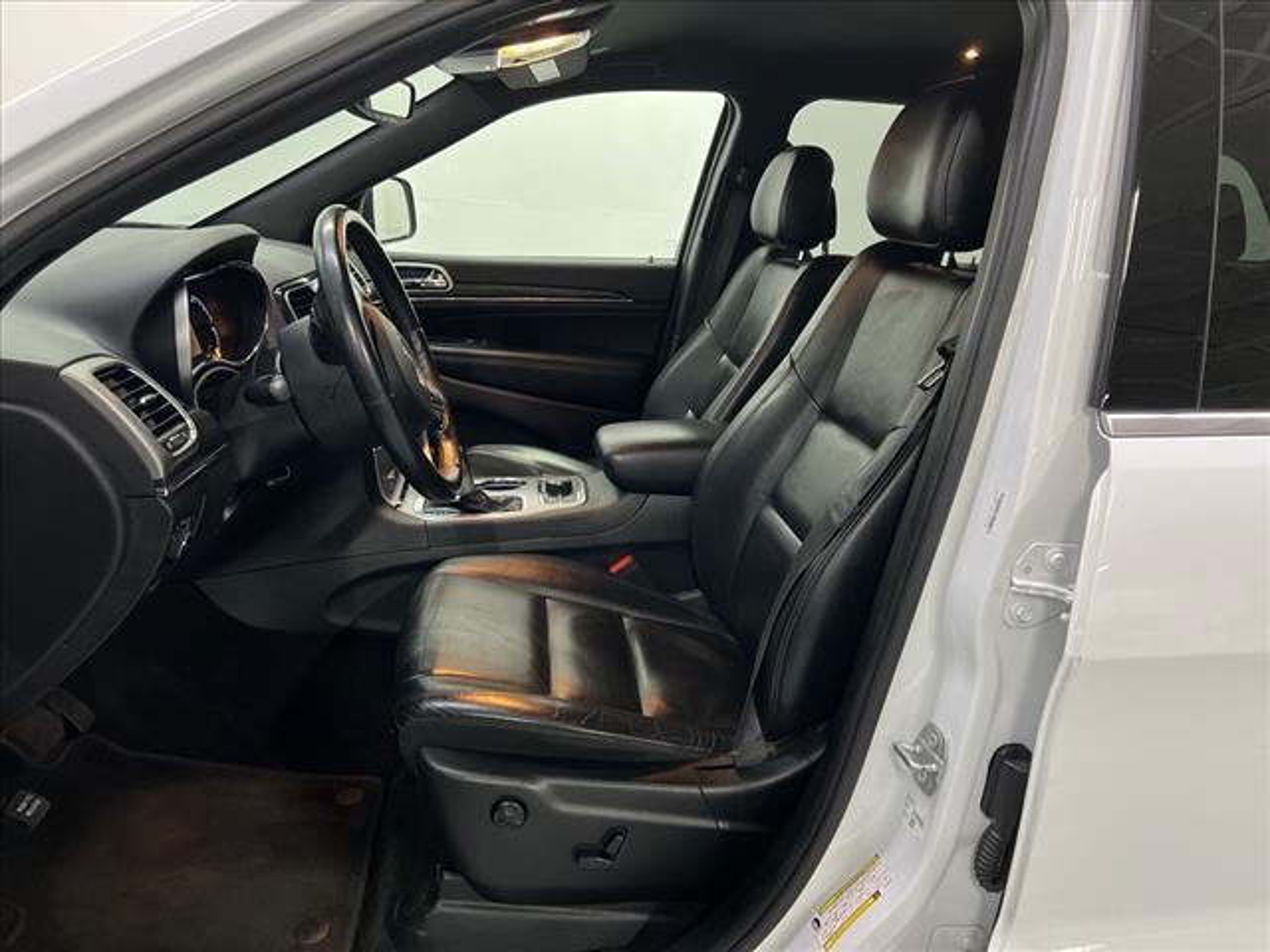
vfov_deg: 53.1
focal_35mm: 26
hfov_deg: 67.3
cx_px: 635
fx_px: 954
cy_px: 476
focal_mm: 5.7
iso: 320
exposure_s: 1/60
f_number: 1.5
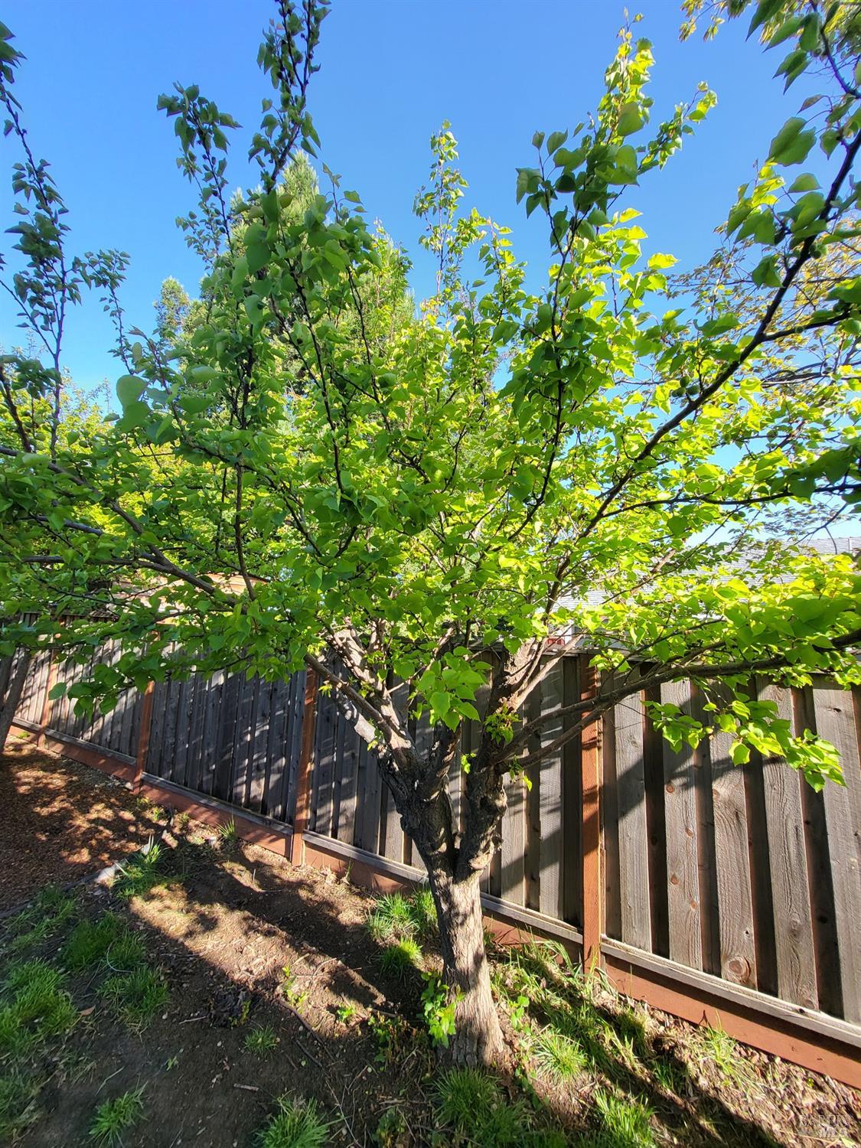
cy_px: 574
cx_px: 430
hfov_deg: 89.9
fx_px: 431
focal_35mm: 13
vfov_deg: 106.2
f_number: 2.2
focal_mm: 1.74
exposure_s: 1/203
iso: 32
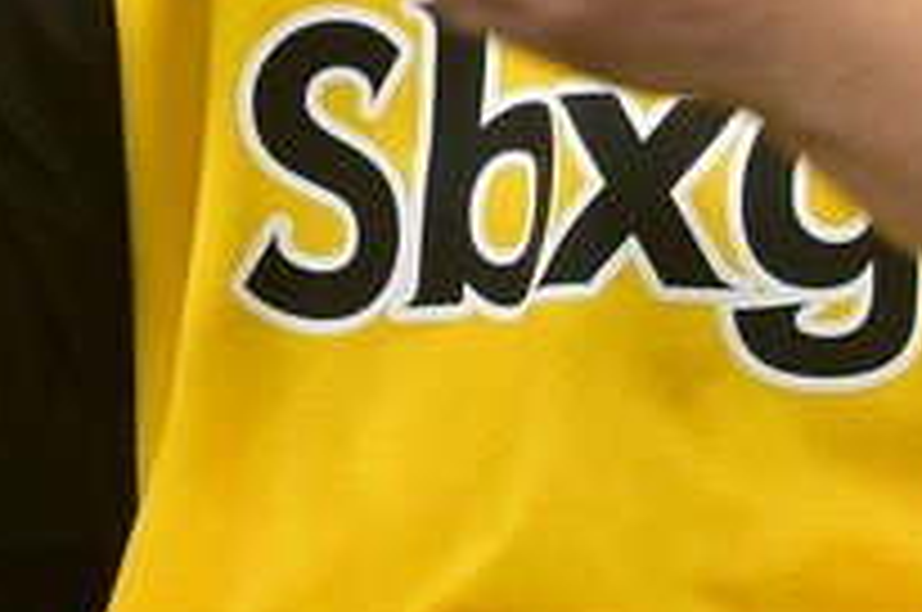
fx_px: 12479
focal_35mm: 488
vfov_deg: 2.8
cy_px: -682
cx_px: 45
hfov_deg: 4.2
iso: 400
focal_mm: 52
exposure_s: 1/80
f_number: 8
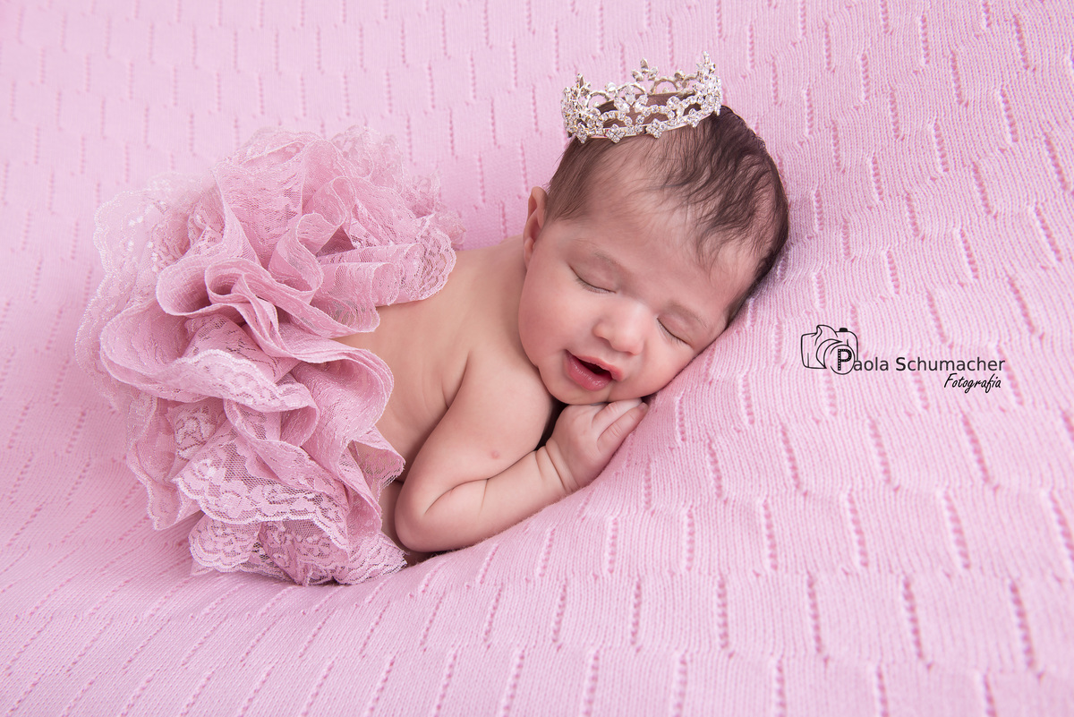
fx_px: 1044
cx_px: 537
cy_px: 358
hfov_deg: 54.4
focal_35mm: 35
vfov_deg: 37.9
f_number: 8
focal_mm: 35
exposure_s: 1/160
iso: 200
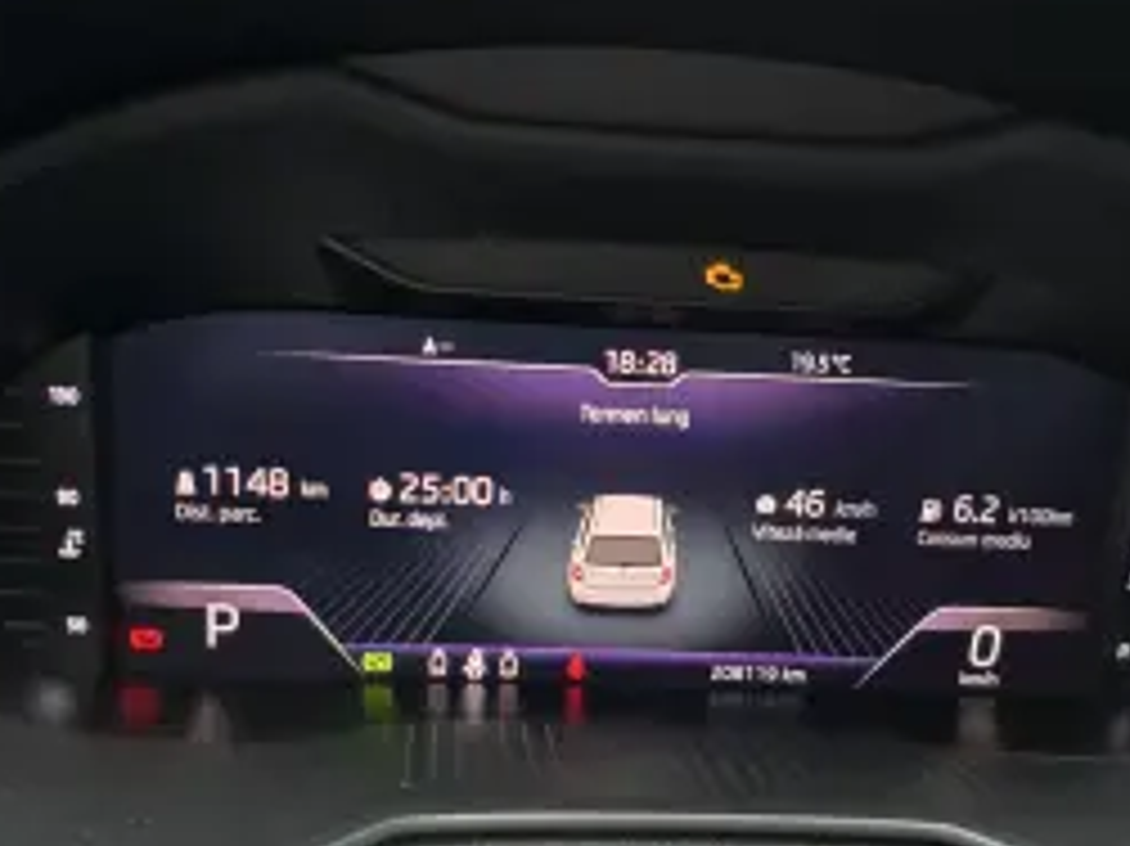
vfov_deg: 42.5
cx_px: 527
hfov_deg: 55.3
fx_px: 1077
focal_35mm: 33
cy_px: 540
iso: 640
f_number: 1.7
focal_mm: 6.3
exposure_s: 1/33.6
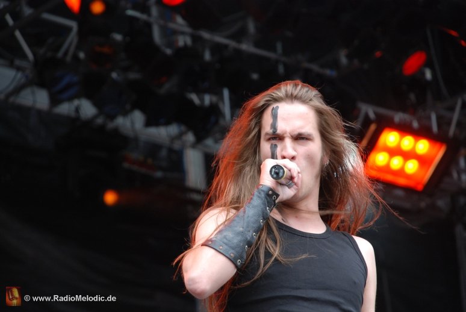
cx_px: 233
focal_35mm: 202
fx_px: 2624
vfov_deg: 6.8
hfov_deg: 10.1
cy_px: 156
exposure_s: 1/125
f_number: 5.6
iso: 400
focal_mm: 135
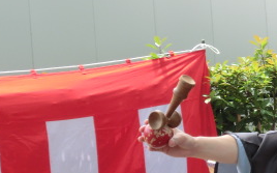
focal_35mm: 185
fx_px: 1395
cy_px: 106
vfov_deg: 7.1
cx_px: 299
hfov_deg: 11.2
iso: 100
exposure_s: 1/160
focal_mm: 12.9
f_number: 4
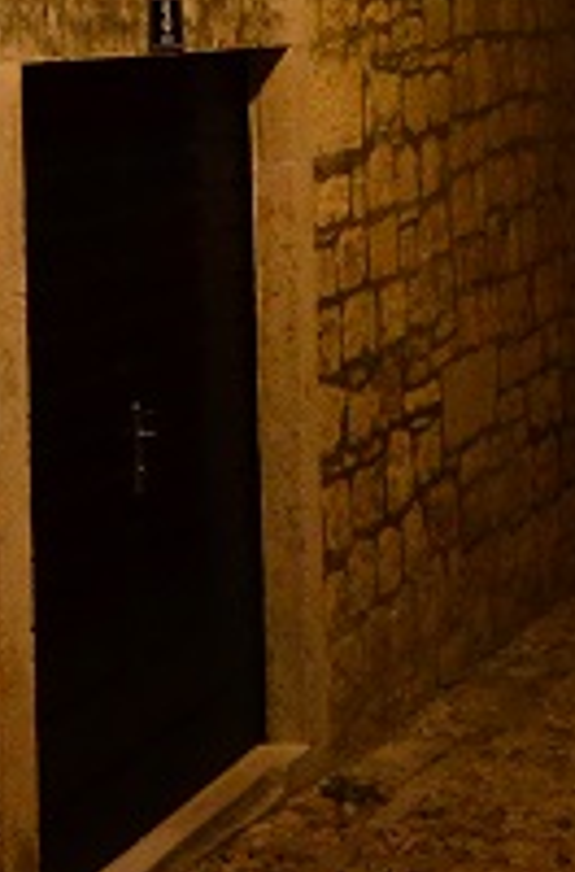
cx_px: 453
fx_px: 2171
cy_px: -13
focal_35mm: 90
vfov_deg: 21.8
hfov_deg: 15.0
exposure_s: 1/100
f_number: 5.6
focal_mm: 12
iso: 2000
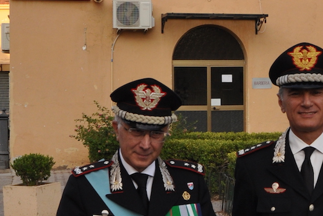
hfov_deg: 28.2
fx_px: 620
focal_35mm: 69
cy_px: 129
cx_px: 285
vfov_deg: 19.8
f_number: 9
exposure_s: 1/200
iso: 400
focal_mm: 20
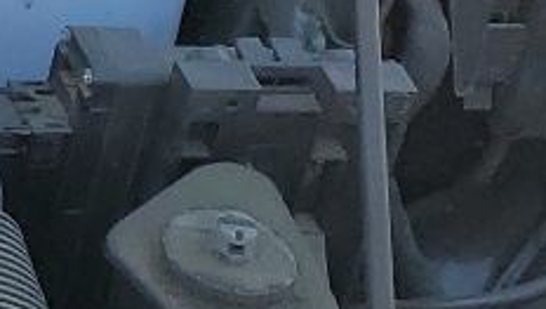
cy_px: -441
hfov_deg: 9.5
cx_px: -873
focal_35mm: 195
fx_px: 2826
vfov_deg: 6.0
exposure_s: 1/769
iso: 50
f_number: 1.5
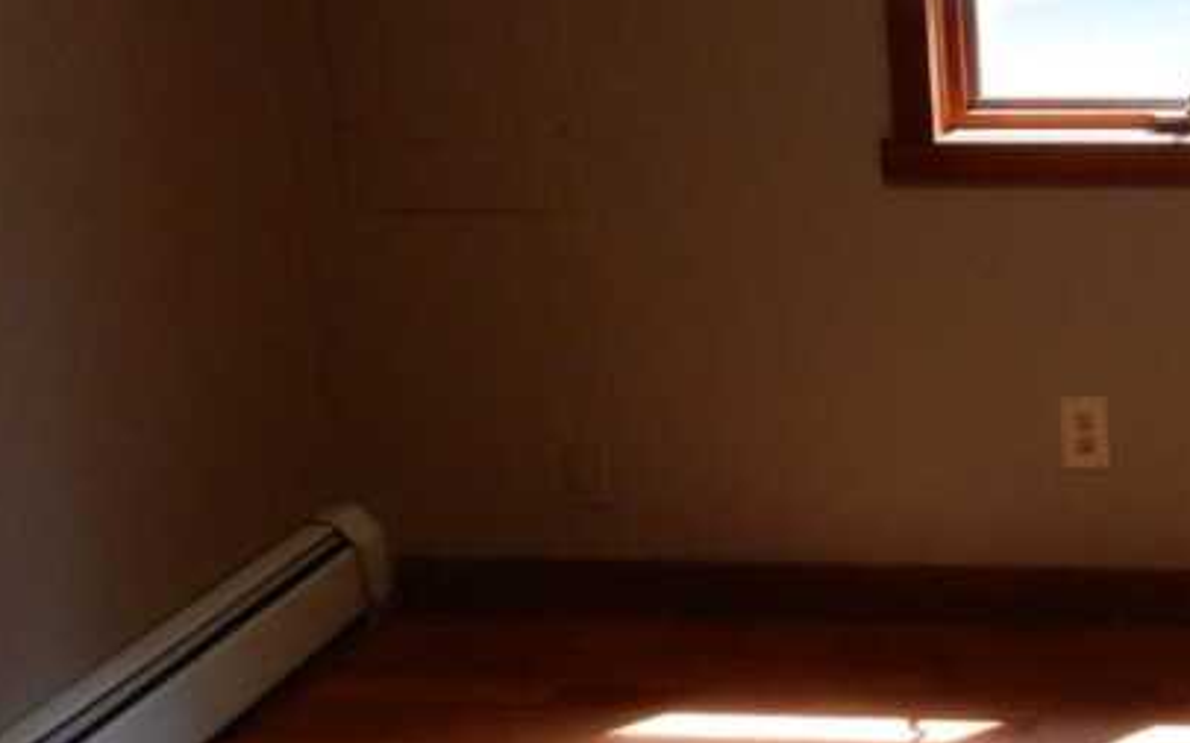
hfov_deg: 27.0
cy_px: 185
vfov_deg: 19.3
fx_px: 2173
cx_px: 1437
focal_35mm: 67
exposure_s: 1/30
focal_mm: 4.5
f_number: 3.7
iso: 250
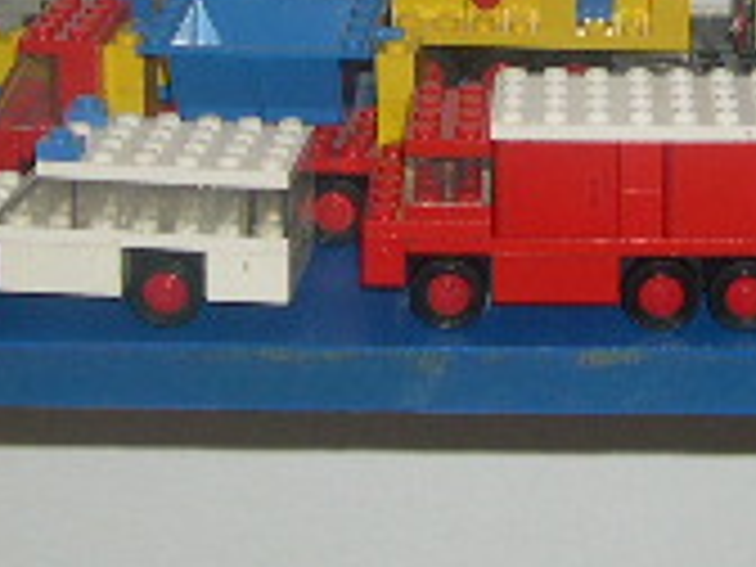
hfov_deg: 13.6
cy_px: -248
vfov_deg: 10.0
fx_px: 3167
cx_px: 540
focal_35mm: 145
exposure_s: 1/60
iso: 100
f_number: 2.8
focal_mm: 8
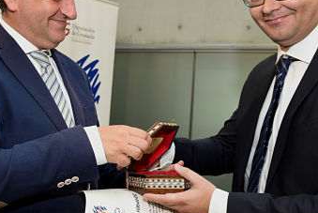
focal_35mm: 49
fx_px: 433
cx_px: 121
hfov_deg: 40.0
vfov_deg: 27.6
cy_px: 114
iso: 1250
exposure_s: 1/125
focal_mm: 25
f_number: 6.3
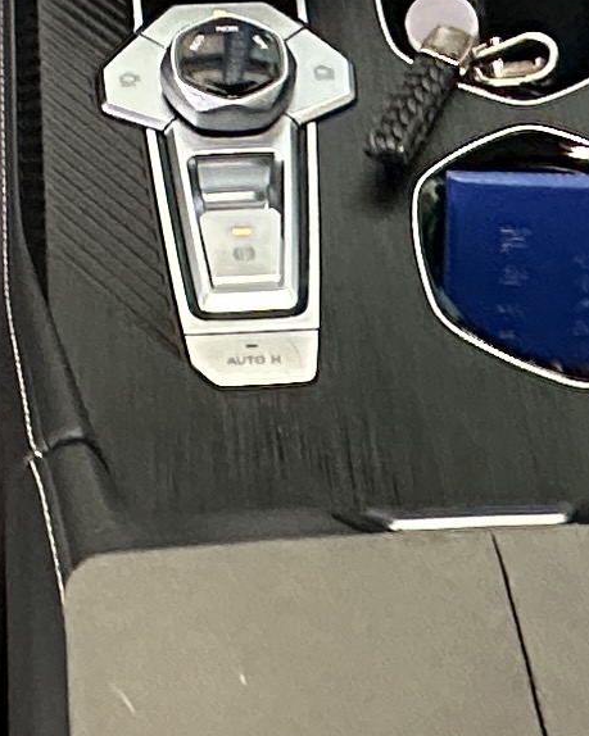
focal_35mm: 96
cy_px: -515
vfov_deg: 17.1
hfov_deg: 16.0
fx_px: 2092
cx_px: 177
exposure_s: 1/51
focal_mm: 2.22
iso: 640
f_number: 2.2
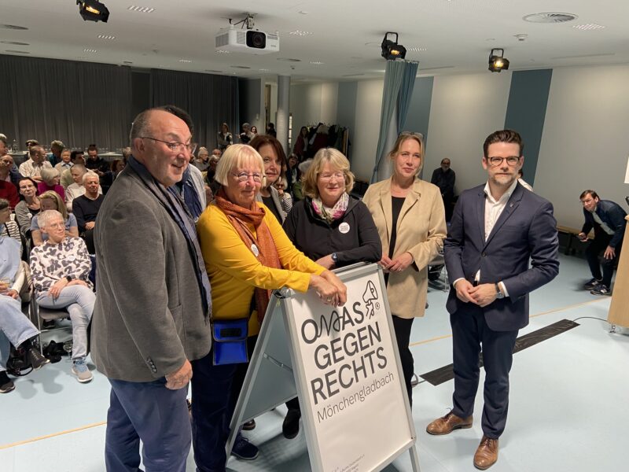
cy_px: 236
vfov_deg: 53.1
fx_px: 472
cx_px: 314
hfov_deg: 67.3
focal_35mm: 26
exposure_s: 1/60
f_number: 1.8
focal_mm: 4.25
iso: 125
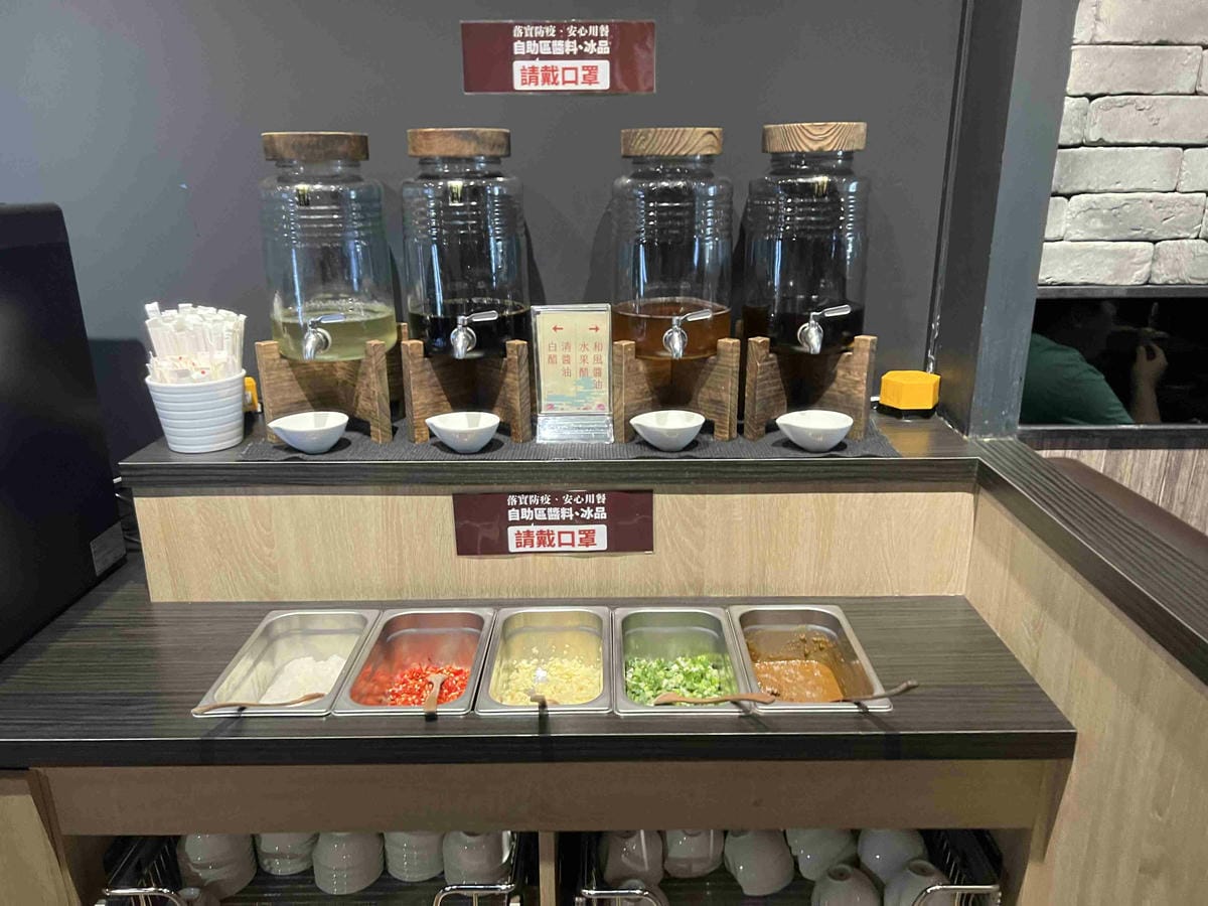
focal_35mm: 26
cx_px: 604
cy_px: 453
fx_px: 907
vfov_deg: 53.1
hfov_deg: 67.3
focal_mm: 5.7
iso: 400
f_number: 1.5
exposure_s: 1/60
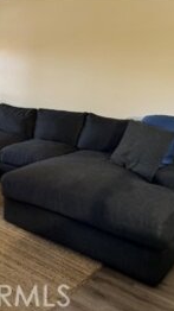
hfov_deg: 30.6
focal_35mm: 36
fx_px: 296
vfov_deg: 55.3
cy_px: 153
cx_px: 3
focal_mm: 6.76
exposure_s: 1/120
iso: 320
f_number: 1.78
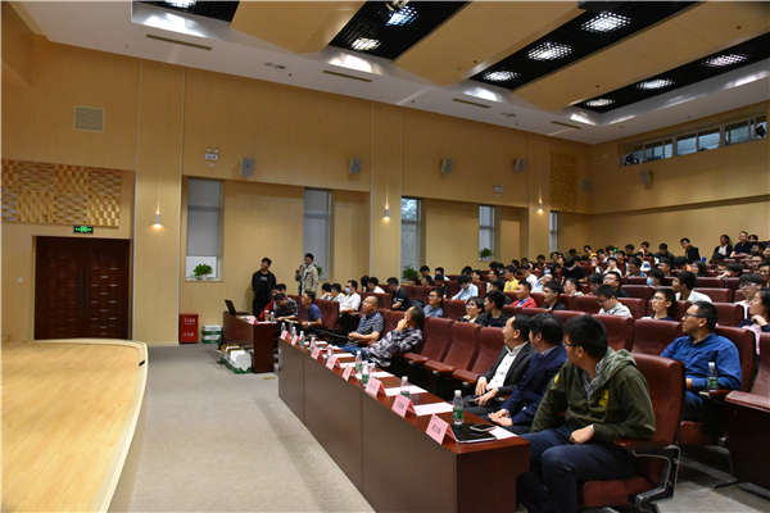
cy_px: 256
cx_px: 385
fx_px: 513
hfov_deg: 73.7
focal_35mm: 24
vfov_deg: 53.1
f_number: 7.1
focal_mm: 24
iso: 10000
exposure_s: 1/200
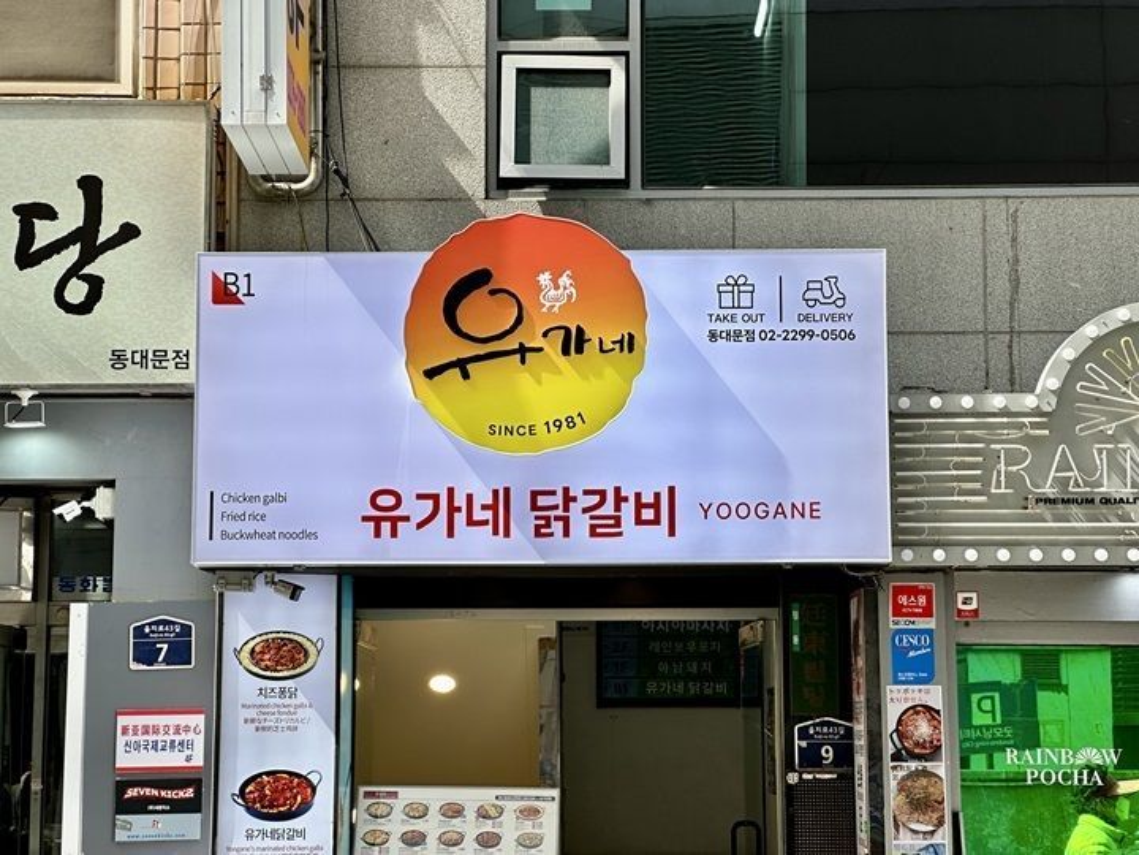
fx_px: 2534
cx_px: 570
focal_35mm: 77
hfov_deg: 25.3
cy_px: 428
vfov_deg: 19.1
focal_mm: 9
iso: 32
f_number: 2.8
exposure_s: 1/188
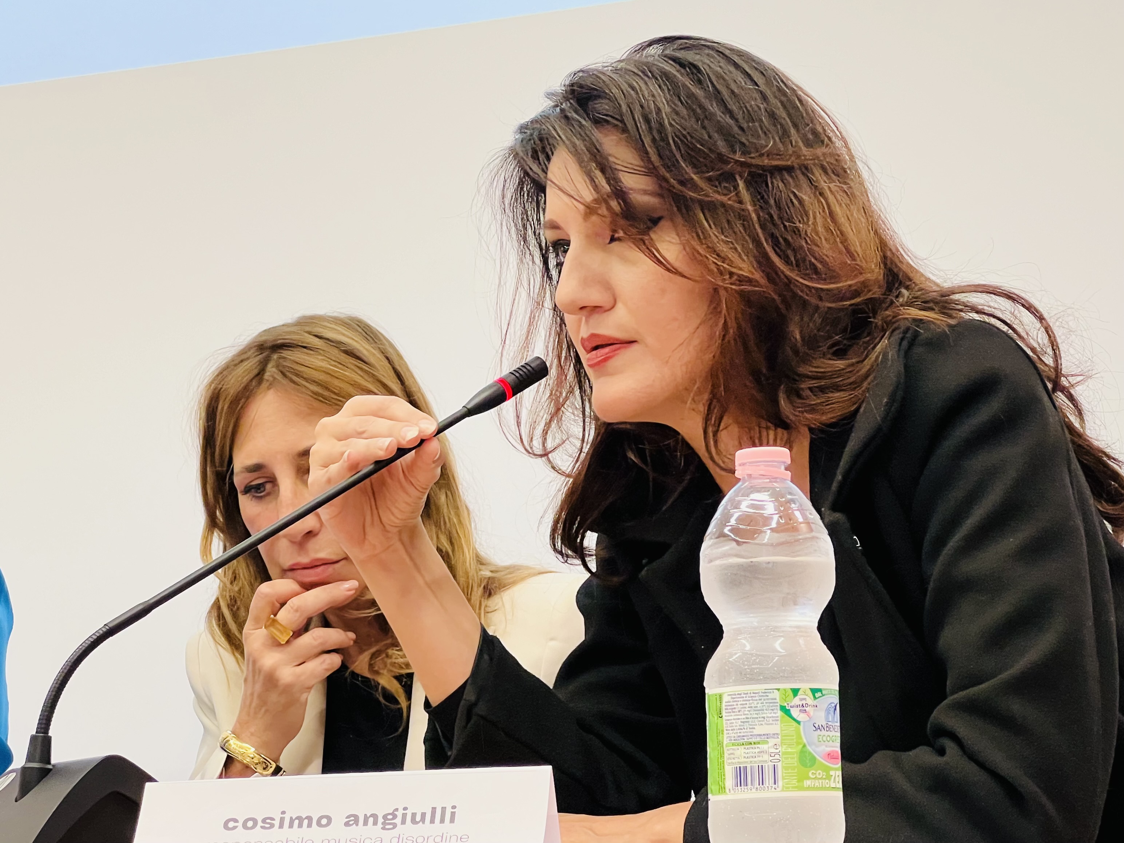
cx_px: 562
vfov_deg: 19.1
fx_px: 2500
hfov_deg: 25.3
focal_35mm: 77
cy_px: 422
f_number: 2.8
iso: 160
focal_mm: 9
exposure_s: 1/50
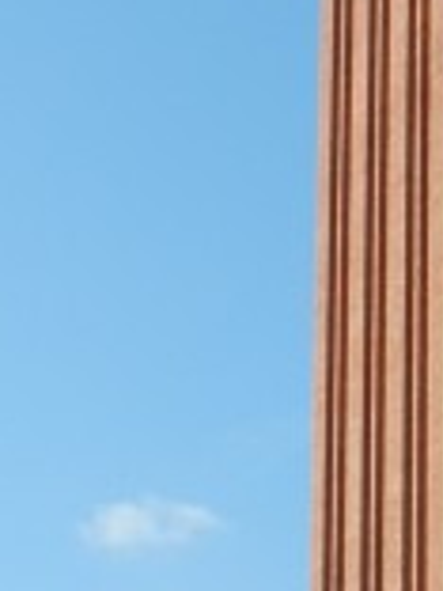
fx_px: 2525
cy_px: 595
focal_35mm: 148
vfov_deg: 13.2
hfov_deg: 10.0
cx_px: 409
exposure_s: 1/373
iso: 160
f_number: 7
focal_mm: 5.4
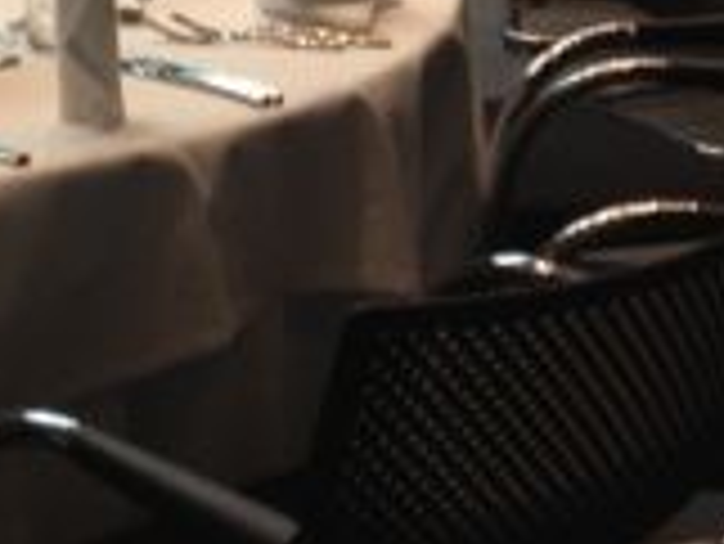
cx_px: -40
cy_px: -387
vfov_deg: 10.2
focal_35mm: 139
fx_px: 2909
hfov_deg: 13.9
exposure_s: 1/40
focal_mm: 4.28
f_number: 2.4
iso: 50
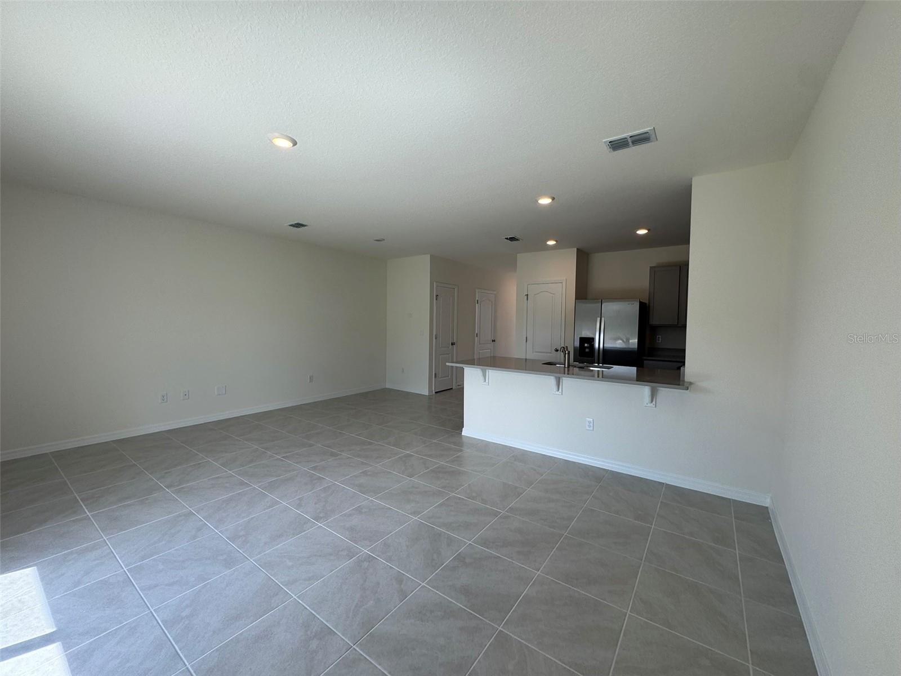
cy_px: 338
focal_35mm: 14
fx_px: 364
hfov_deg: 102.1
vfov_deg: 85.7
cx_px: 450
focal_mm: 2.22
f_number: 2.2
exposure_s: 1/159
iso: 40
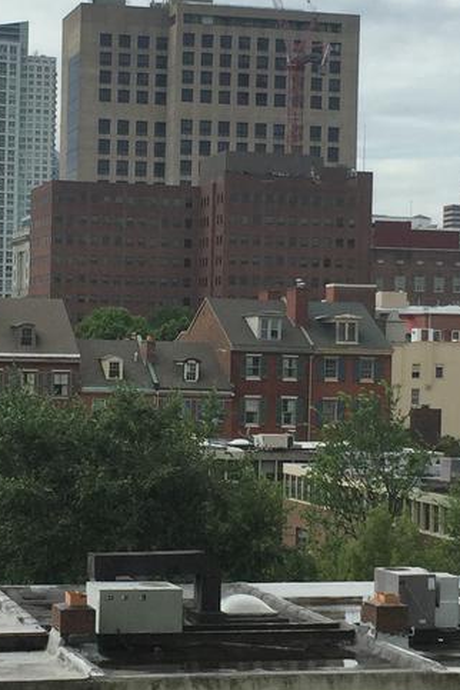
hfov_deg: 14.2
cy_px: 386
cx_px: 161
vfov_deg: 21.2
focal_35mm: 96
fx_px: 1840
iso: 32
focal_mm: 4.15
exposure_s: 1/2639
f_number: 2.2
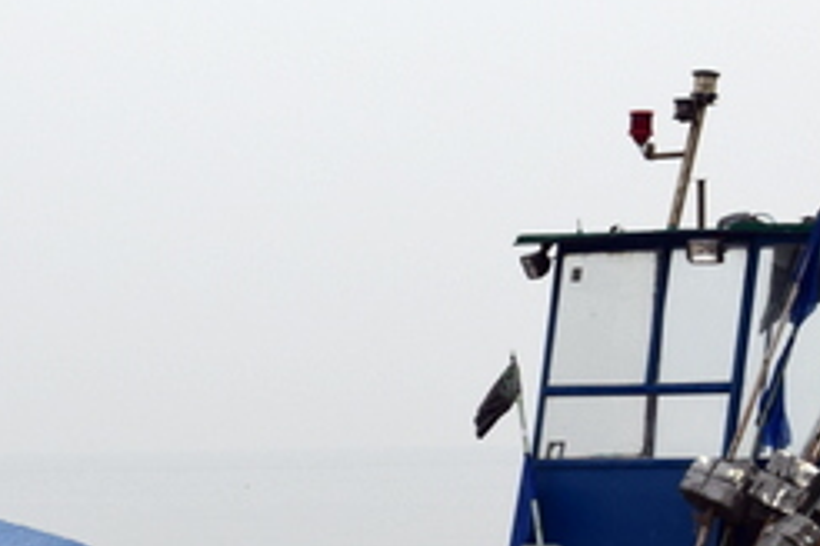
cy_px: 383
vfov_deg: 6.7
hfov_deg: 10.0
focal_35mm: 205
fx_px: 4669
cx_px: 257
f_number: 9
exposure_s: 1/160
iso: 400
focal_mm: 42
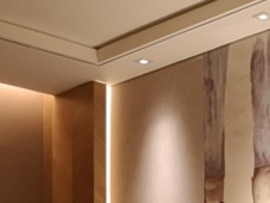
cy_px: 364
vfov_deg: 12.2
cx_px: 207
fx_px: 874
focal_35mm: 112
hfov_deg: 17.4
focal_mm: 3.95
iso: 250
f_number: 1.8
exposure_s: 1/33.3
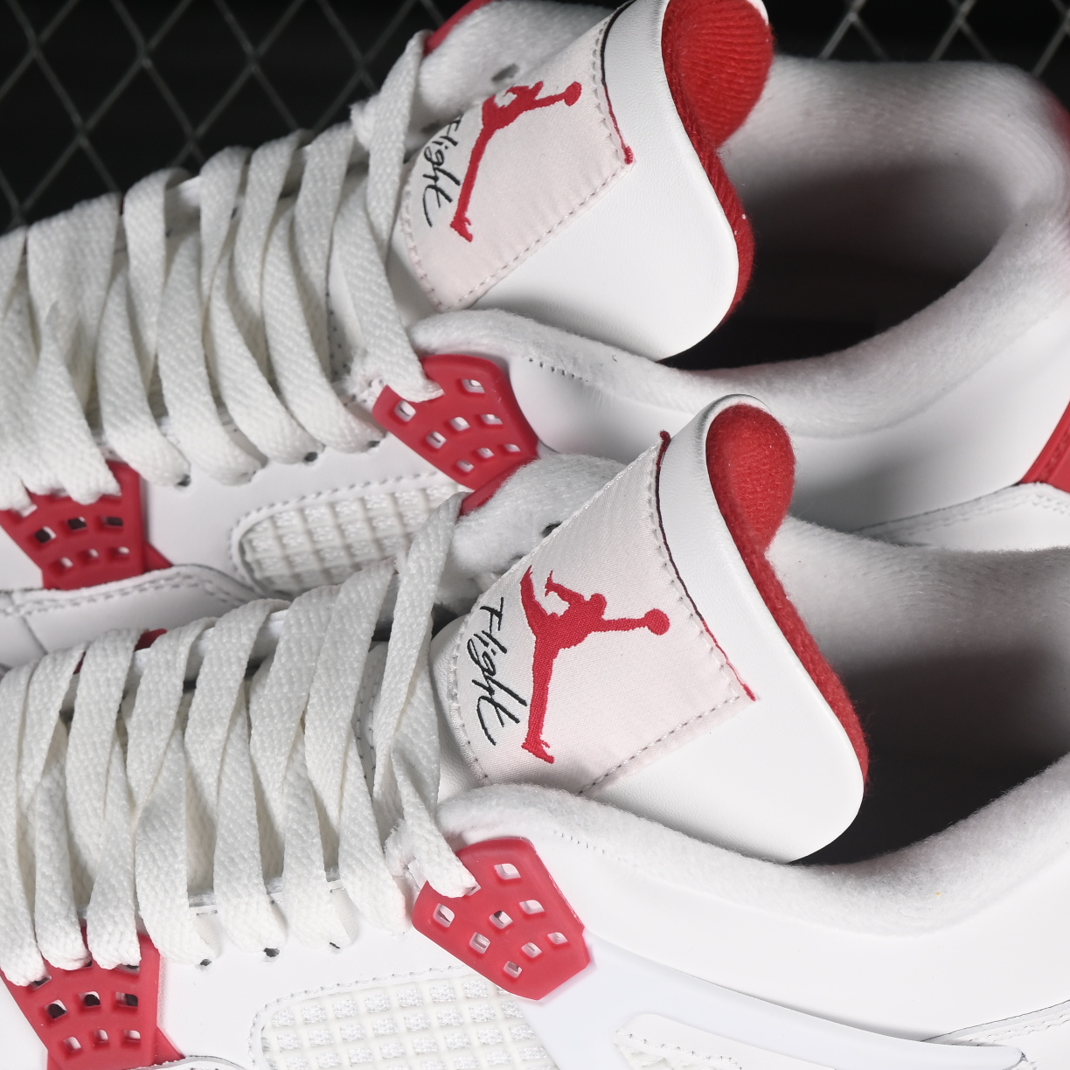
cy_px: 708
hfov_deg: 12.0
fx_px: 5071
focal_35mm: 145
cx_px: 359
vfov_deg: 12.0
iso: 160
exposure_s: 1/80
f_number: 7.1
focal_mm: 50
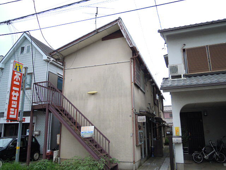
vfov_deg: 49.7
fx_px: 183
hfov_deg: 63.4
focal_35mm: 28
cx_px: 113
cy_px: 85
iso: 100
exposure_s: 1/640
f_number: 2.7
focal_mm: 5
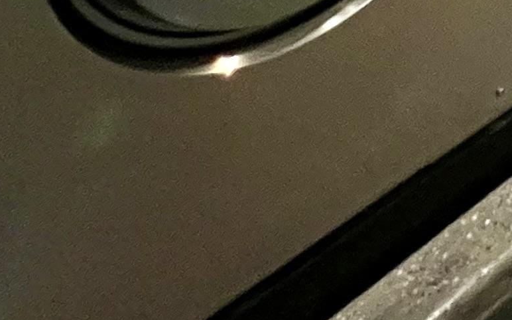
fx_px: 1004
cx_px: 1196
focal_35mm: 72
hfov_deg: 15.7
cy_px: -582
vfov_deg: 11.8
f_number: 1.8
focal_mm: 1.57
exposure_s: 1/40
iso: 1000
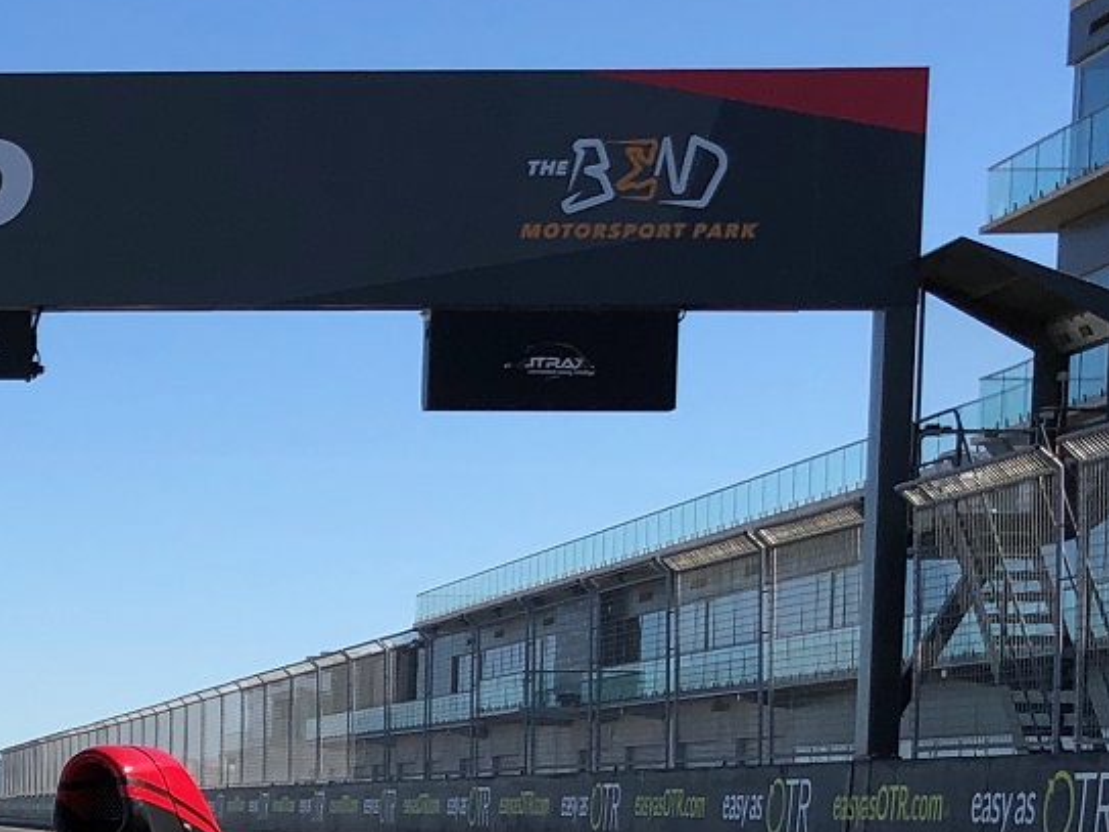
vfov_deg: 14.3
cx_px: -433
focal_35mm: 99
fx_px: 3171
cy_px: 1081
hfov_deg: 18.2
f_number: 1.8
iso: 20
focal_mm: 4
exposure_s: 1/1779
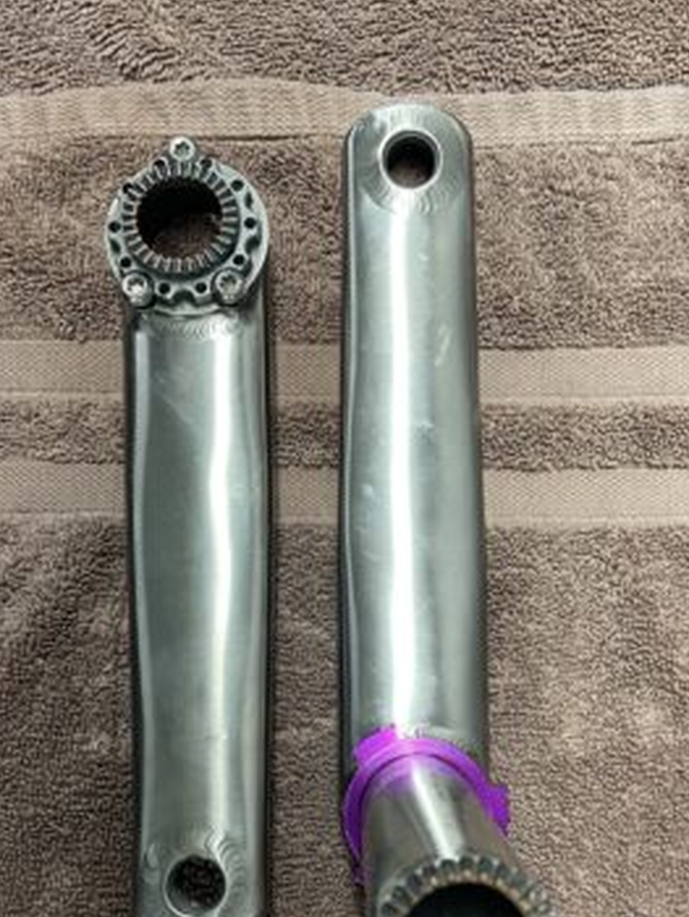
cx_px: 351
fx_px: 1007
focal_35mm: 38
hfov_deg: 37.8
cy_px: 613
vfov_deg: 48.1
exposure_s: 1/60
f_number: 1.8
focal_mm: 4.25
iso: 200
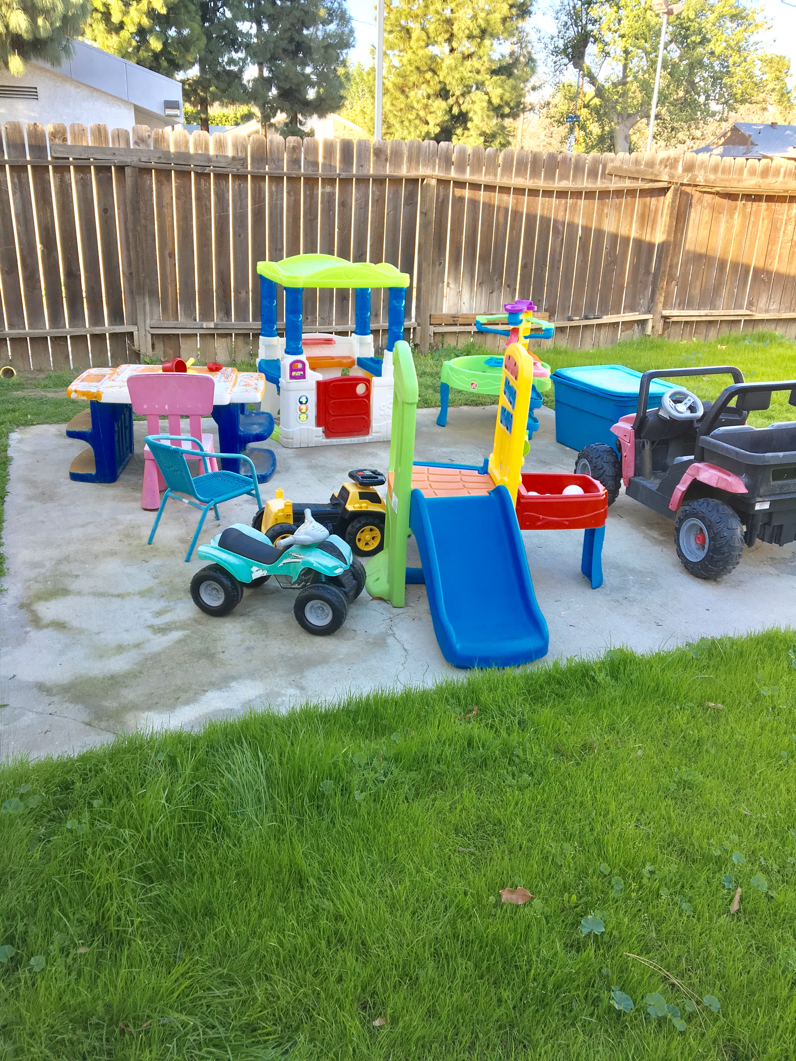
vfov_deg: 61.7
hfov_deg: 48.2
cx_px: 398
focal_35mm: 29
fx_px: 889
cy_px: 530
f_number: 2.2
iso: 25
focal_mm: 4.15
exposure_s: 1/120
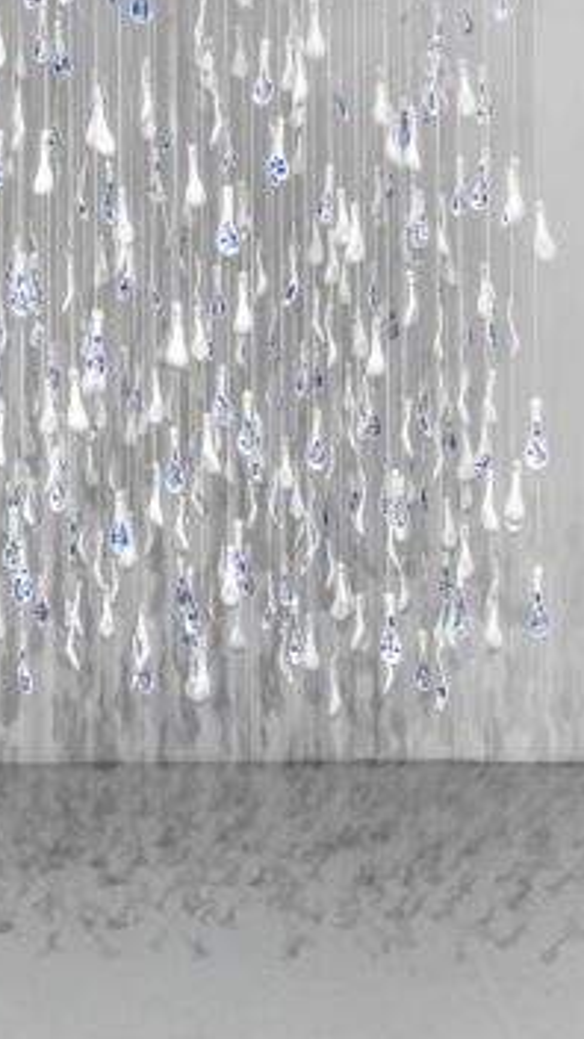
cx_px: 211
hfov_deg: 23.0
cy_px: 345
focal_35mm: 52
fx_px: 1432
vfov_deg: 39.4
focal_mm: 35
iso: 400
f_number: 11
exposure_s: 1/5
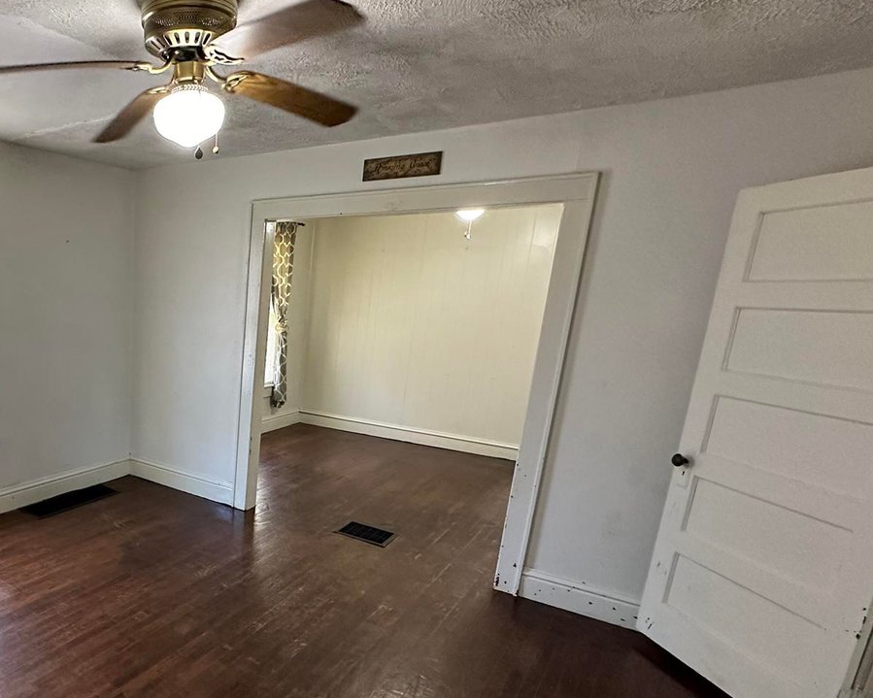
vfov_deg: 60.1
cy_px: 435
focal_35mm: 23
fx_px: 594
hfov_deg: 64.9
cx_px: 152
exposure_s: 1/60
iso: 400
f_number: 2.2
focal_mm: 2.22
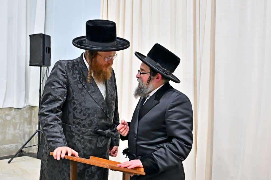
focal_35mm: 36
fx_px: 271
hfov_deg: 53.1
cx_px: 136
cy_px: 90
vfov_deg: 36.8
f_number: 4
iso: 1250
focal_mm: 24
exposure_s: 1/200
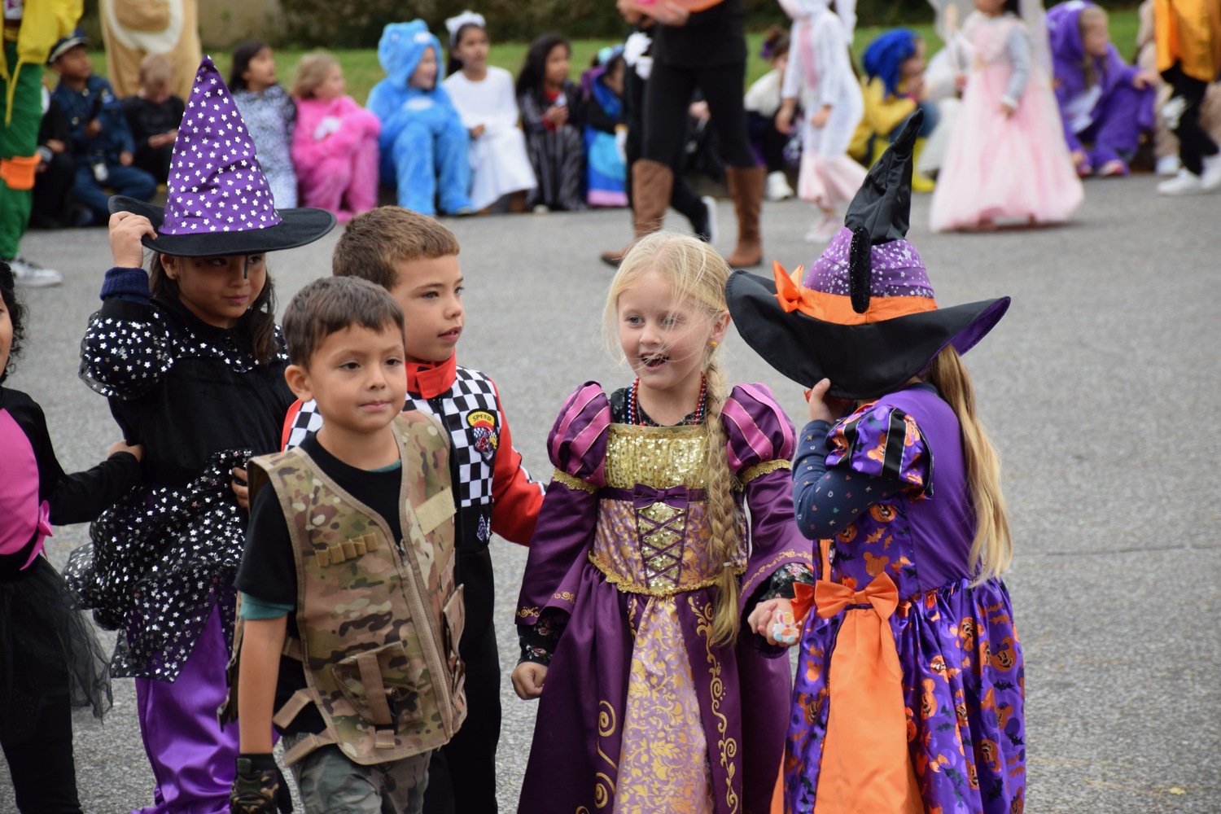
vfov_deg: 7.9
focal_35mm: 174
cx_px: 610
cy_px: 407
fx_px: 5901
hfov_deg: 11.8
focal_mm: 116
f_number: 6.3
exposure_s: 1/160
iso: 400
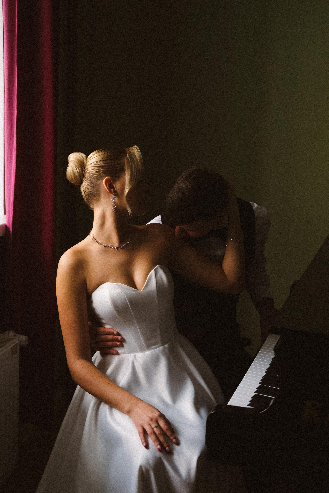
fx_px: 726
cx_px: 164
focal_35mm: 53
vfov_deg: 37.5
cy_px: 246
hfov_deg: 25.5
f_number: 2
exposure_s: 1/250
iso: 2500
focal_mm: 35
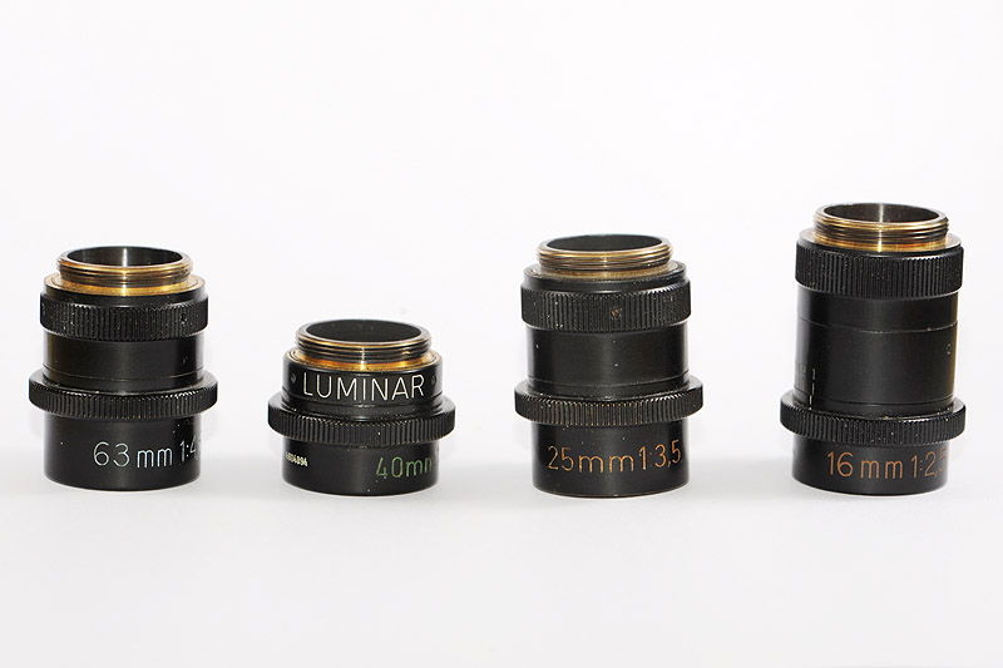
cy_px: 334
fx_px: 2925
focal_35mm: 105
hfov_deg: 19.5
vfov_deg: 13.0
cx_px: 502
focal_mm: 105
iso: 400
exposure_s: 1/60
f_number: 11
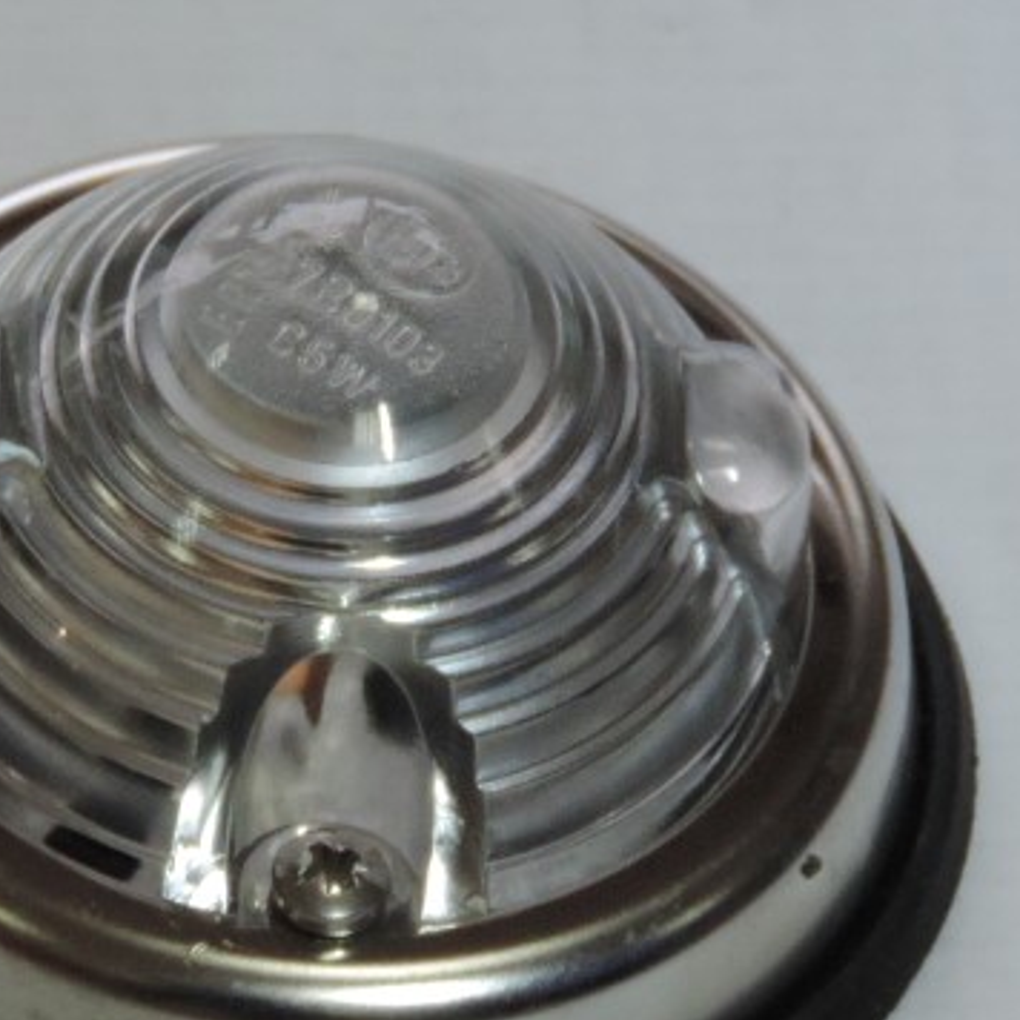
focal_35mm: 318
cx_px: 275
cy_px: 665
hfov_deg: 5.5
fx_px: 10601
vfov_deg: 5.5
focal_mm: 35.6
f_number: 4.6
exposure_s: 1/80
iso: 400
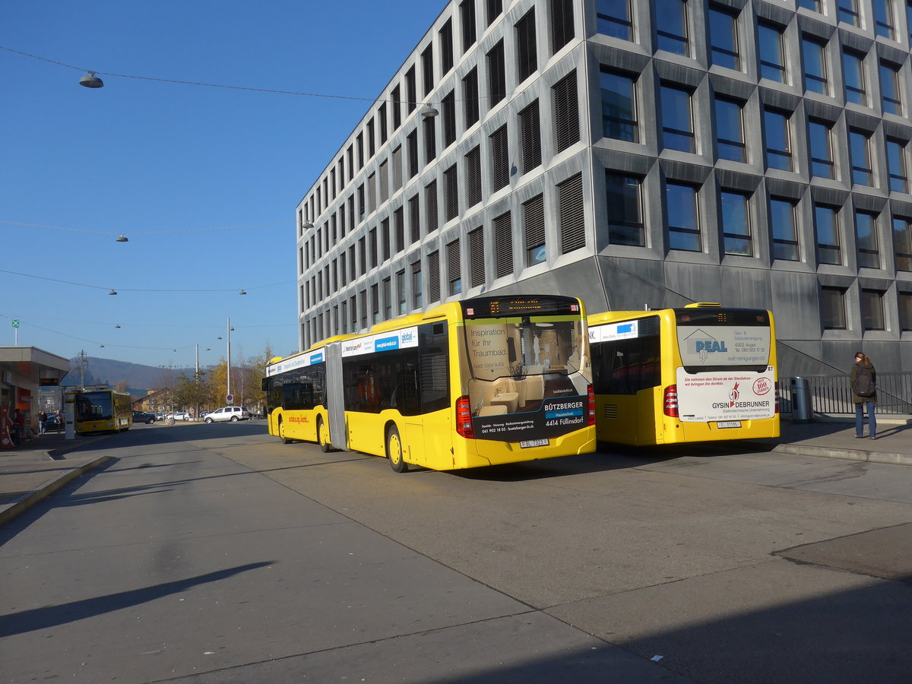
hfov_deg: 61.7
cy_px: 342
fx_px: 764
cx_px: 456
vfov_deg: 48.2
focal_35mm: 29
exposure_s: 1/1600
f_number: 2.8
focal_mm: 6
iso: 80
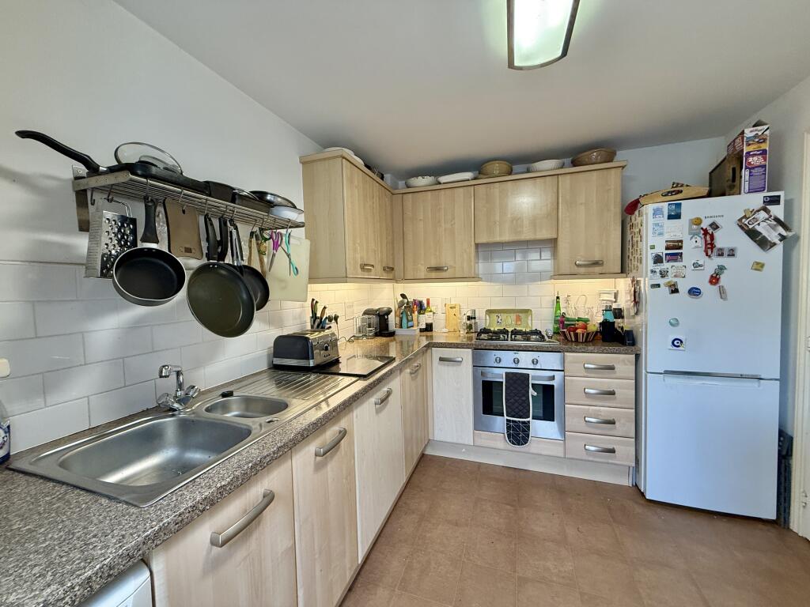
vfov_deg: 85.7
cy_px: 304
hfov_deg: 102.1
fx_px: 328
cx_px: 405
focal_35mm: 14
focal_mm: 2.22
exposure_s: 1/100
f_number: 2.2
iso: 200
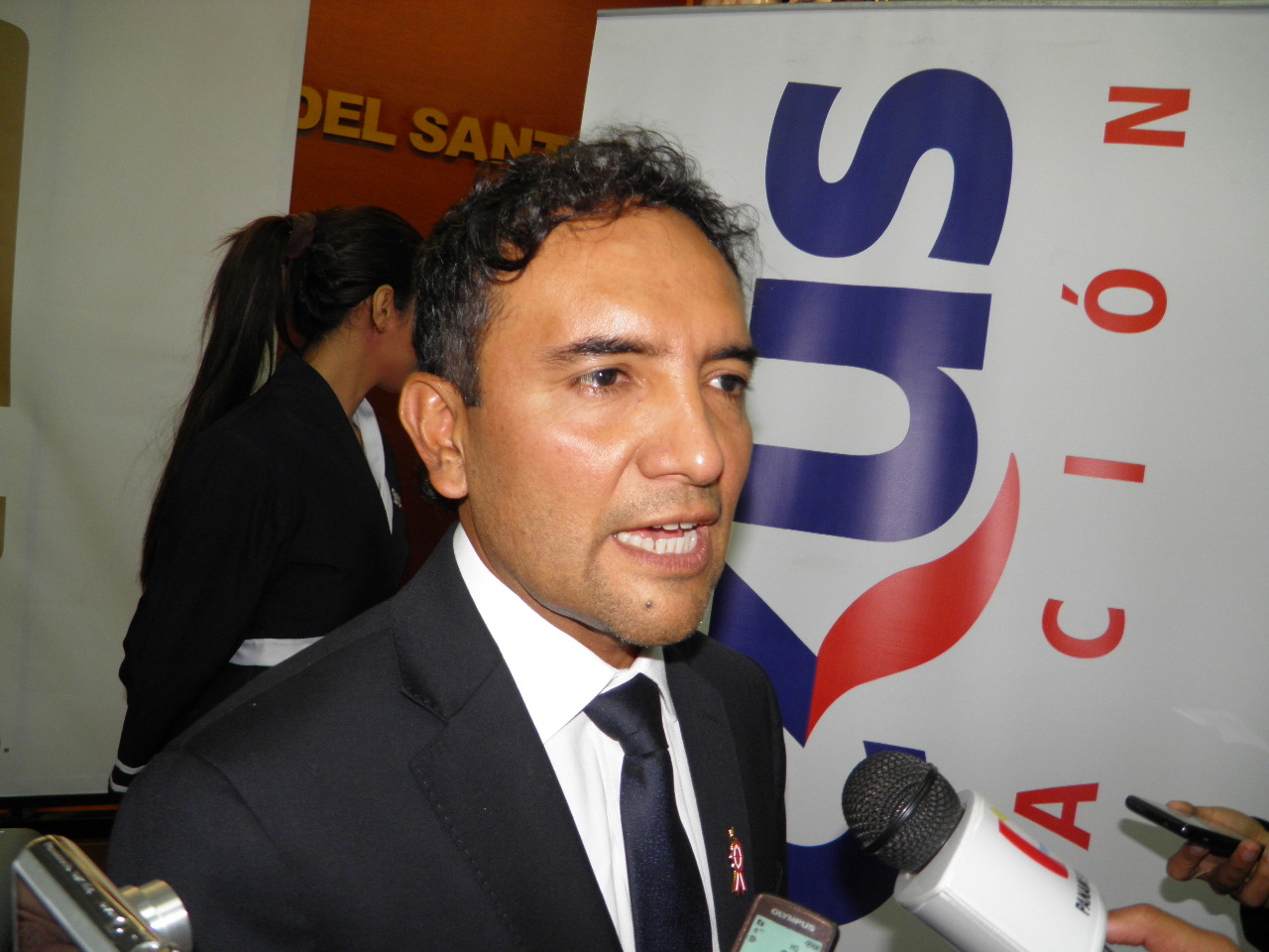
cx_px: 634
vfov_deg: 49.7
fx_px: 1026
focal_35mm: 28
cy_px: 476
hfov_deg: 63.4
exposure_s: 1/30
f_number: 2.8
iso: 100
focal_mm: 4.9
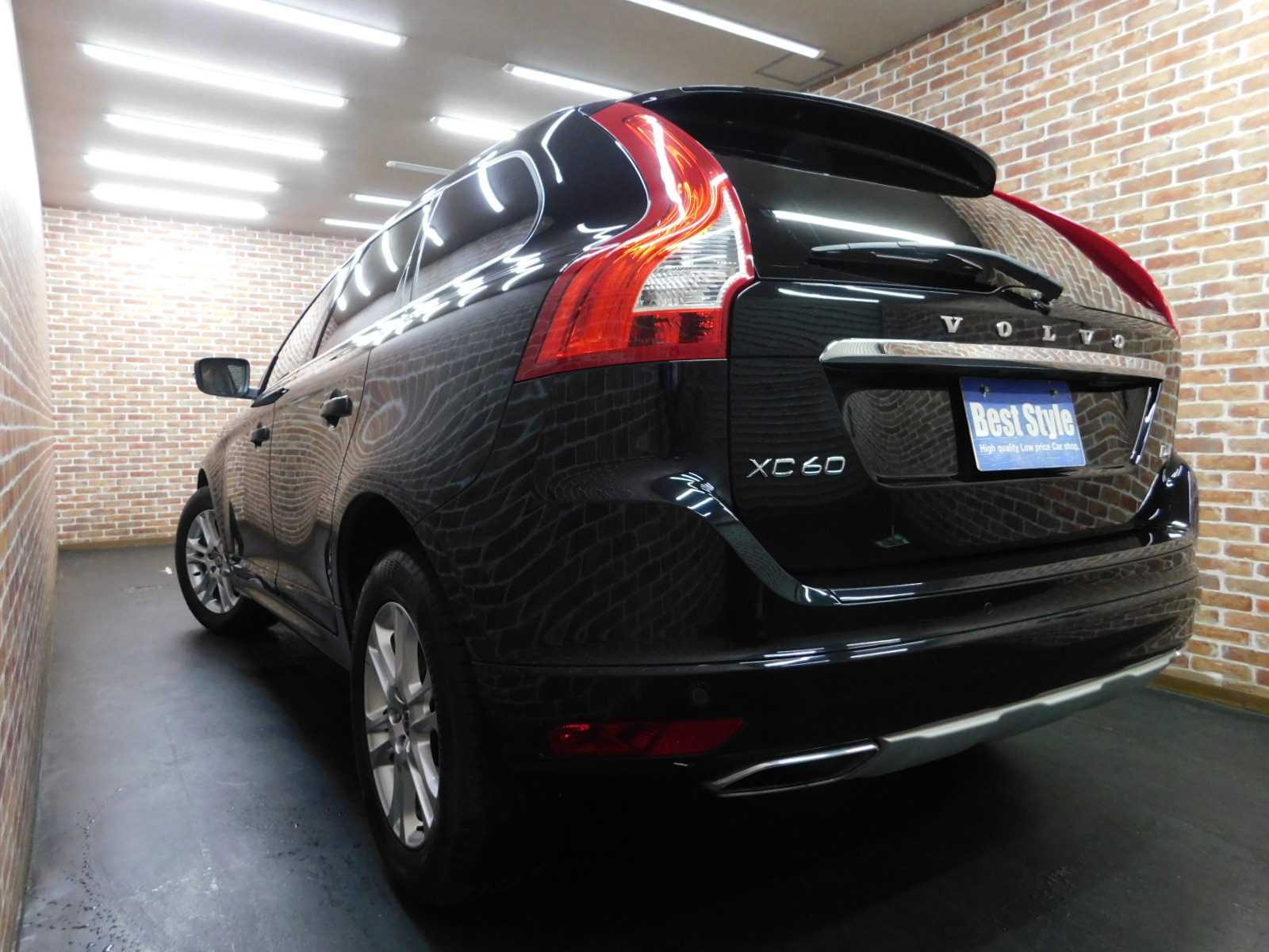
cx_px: 634
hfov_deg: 73.9
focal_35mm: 23
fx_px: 843
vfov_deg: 58.9
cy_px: 476
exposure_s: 1/30
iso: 320
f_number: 3
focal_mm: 4
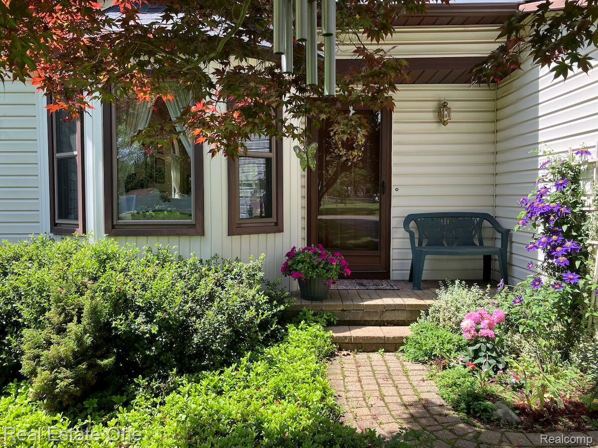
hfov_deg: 63.4
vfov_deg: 49.7
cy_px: 224
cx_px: 299
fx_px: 484
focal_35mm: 28
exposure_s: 1/442
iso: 32
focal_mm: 3.99
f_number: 1.8
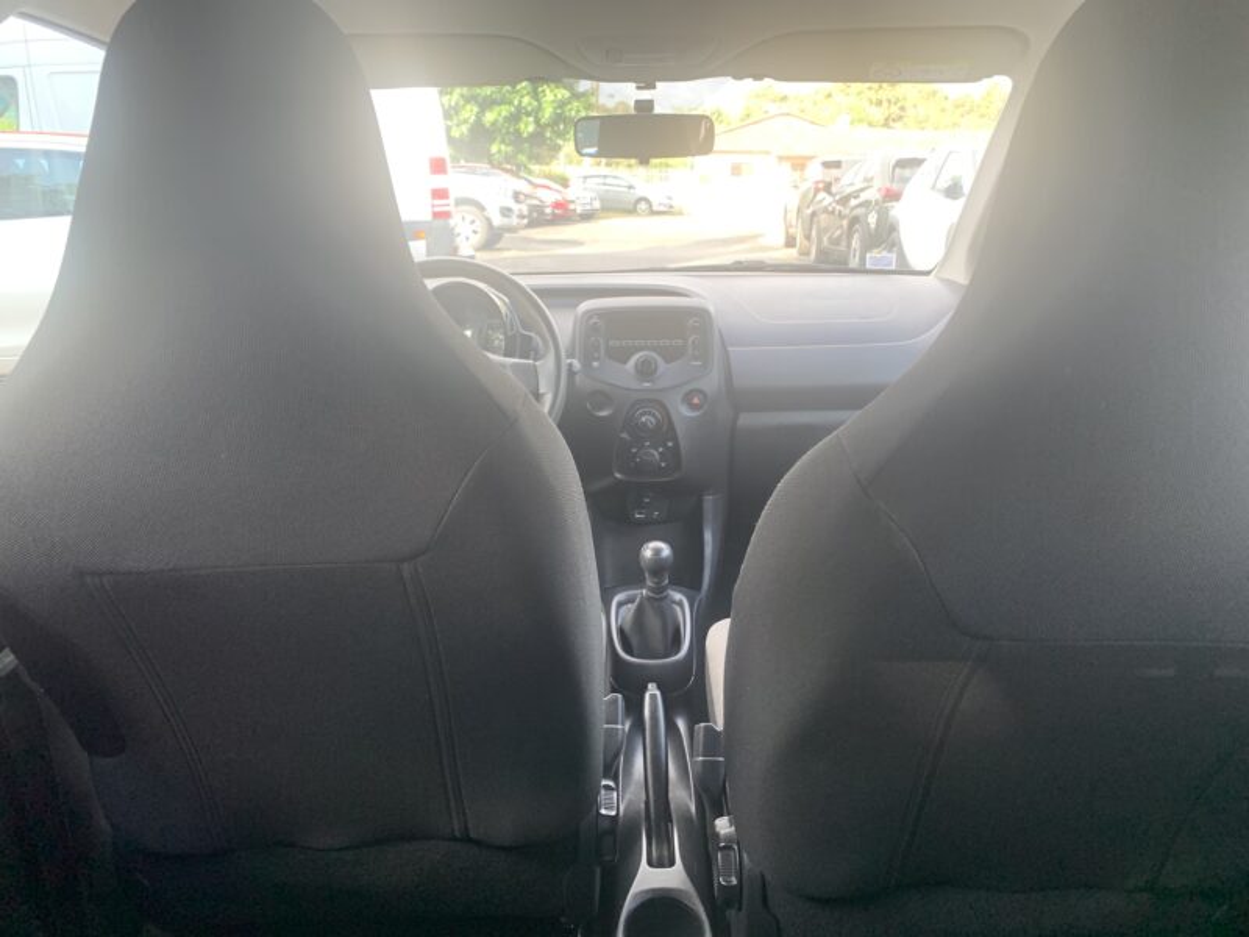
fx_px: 938
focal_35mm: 26
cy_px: 468
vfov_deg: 53.1
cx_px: 624
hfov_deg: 67.3
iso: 100
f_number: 1.8
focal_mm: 4.25
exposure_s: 1/120
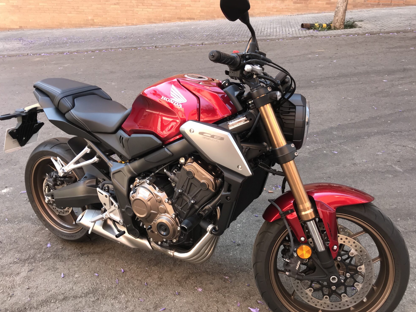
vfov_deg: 48.2
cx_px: 210
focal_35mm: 29
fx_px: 349
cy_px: 161
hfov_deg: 61.7
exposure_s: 1/100
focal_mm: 3.99
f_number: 1.8
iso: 25
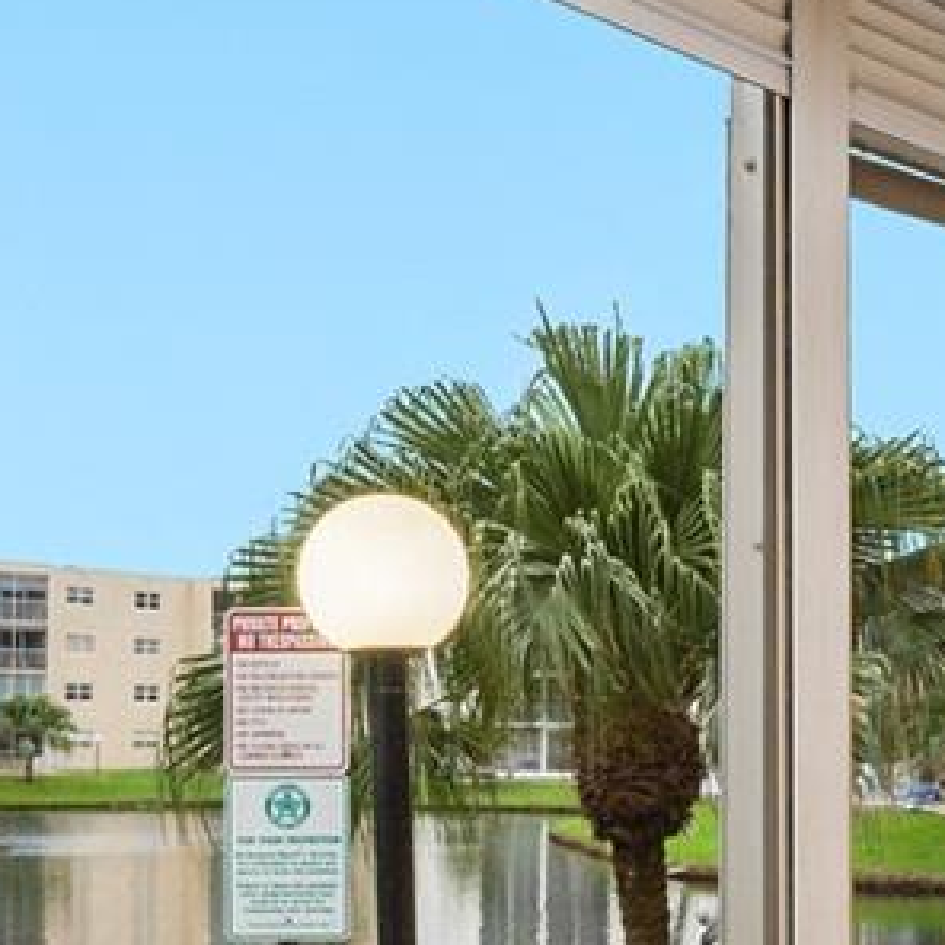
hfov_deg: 21.6
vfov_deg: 21.9
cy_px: 755
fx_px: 2409
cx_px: 888
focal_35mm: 78
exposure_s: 1/1.25
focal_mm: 17
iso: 200
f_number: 8
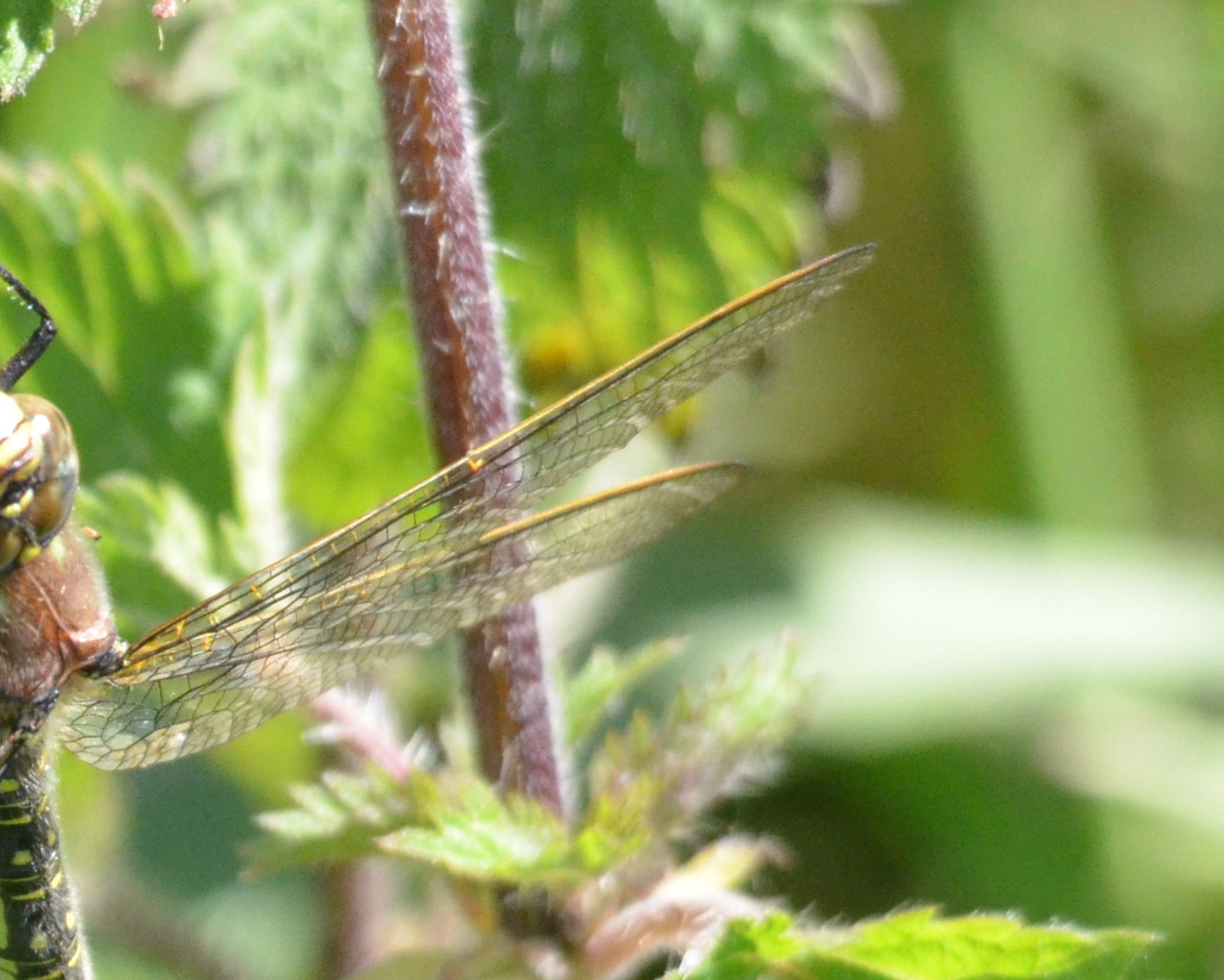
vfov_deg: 1.2
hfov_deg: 1.5
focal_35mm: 1302
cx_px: 87
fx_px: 47172
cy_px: 776
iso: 2500
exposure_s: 1/1250
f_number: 9
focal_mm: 450
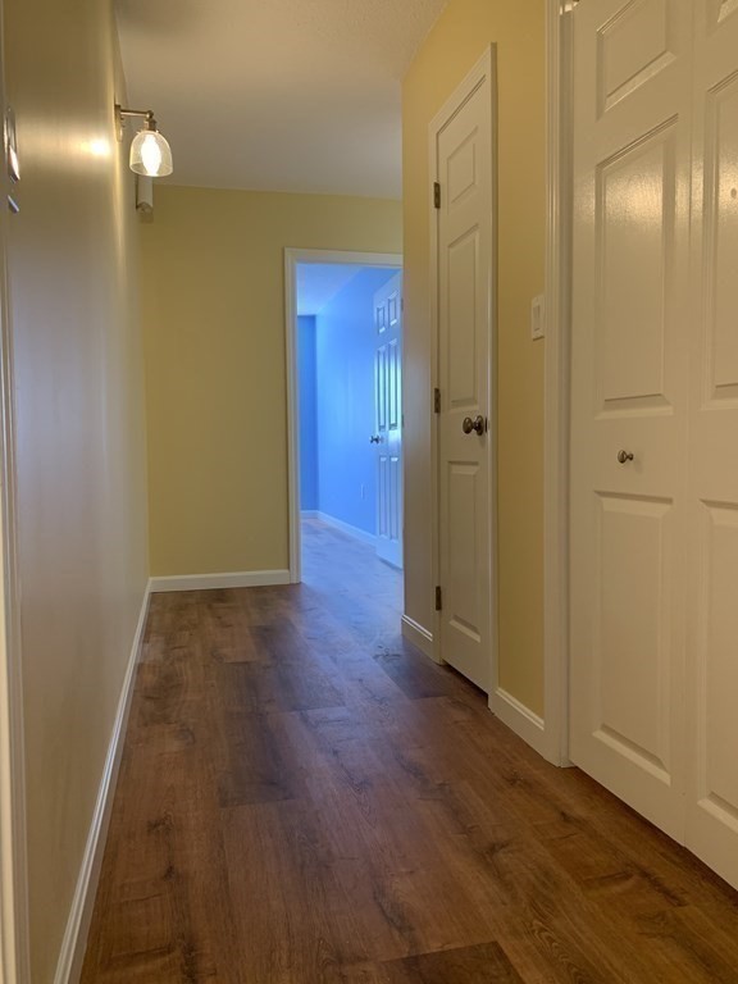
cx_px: 369
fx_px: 739
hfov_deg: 53.1
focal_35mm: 26
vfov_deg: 67.3
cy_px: 492
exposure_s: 1/60
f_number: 1.8
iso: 80
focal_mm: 4.25
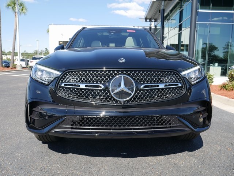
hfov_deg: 63.4
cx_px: 117
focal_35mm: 28
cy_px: 88
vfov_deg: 49.8
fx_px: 189
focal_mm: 14
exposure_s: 1/320
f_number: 6.3
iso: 200
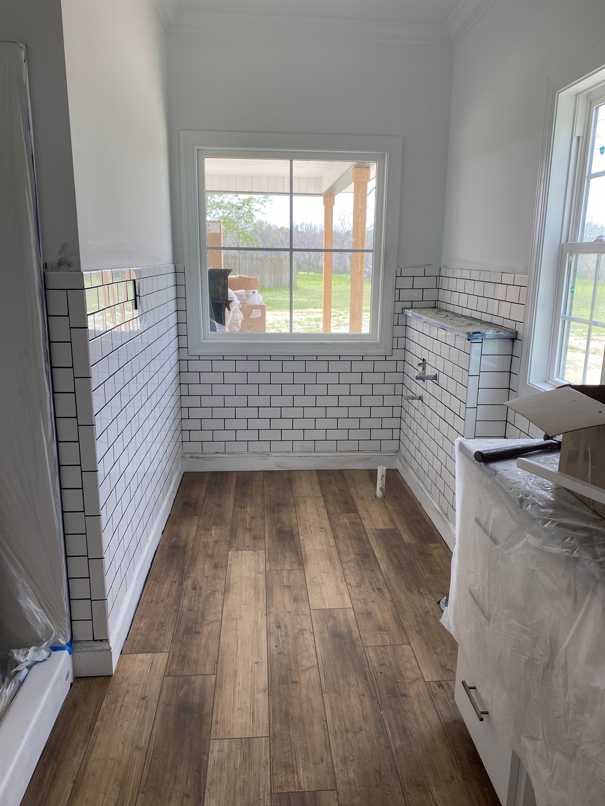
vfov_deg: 67.3
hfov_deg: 53.1
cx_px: 302
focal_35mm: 26
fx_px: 606
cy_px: 403
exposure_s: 1/152
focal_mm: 4.25
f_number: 1.8
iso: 32
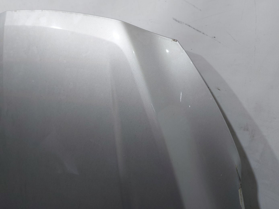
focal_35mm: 24
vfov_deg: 56.8
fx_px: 193
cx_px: 140
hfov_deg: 71.6
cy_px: 104
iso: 50
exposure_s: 1/50
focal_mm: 5.23
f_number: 1.8
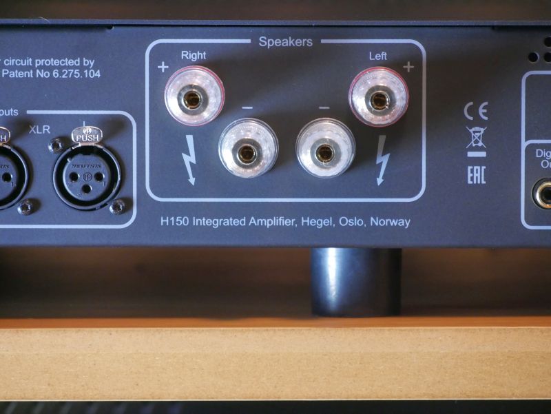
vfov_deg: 5.3
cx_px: 276
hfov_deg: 7.1
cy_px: 207
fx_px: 4460
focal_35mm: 280
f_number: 5.6
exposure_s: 1/25
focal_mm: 140
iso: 3200
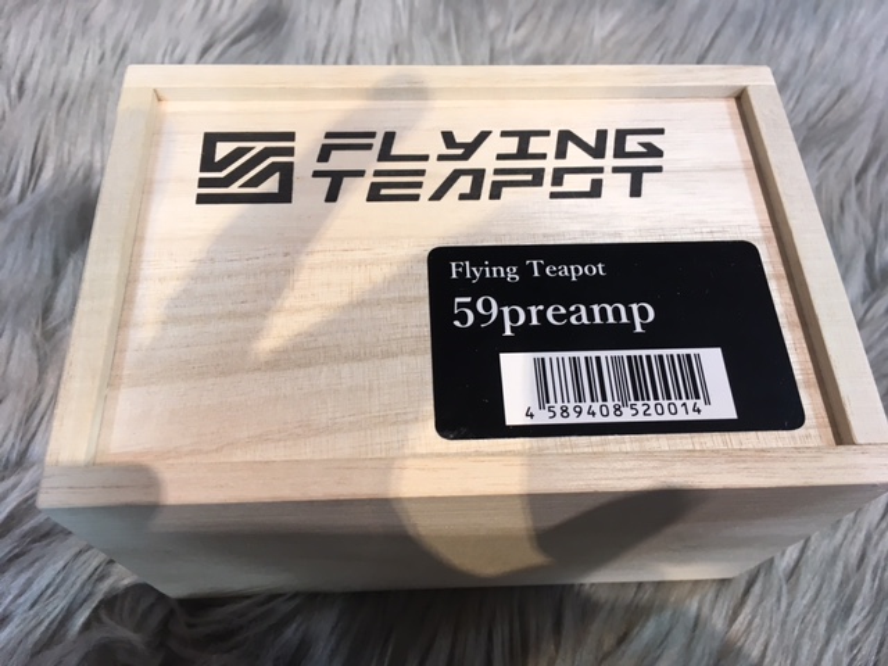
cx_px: 444
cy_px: 333
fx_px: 744
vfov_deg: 48.2
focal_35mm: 29
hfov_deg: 61.7
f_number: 2.2
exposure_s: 1/30
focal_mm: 4.15
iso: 25
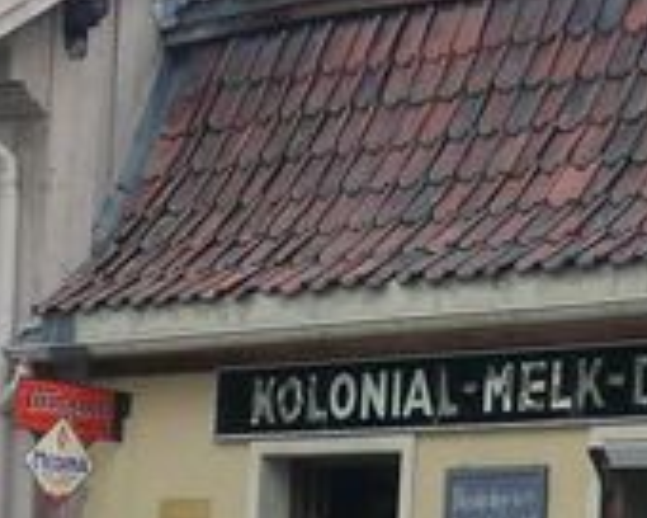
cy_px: 333
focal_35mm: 160
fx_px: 3064
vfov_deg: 9.7
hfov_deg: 11.5
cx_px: 990
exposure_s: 1/500
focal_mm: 5.7
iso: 100
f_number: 3
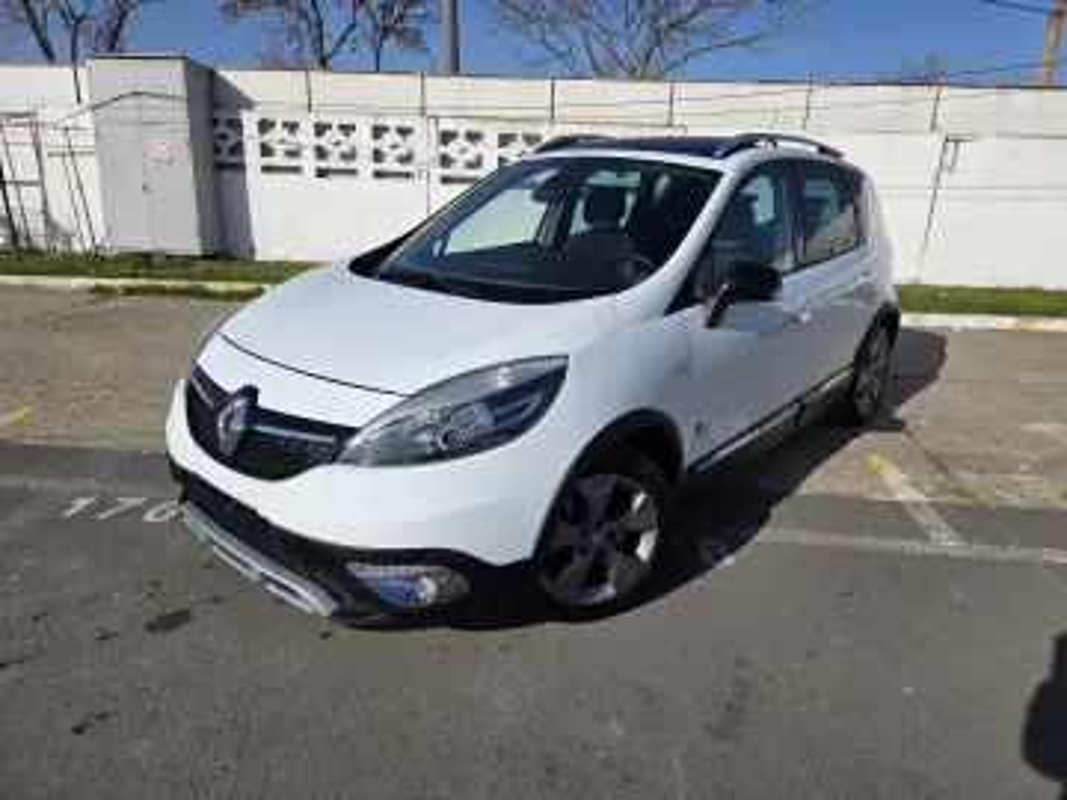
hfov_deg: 73.9
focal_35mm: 23
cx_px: 534
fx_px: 709
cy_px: 400
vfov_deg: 58.9
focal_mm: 6.3
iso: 64
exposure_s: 1/7944
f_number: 1.7
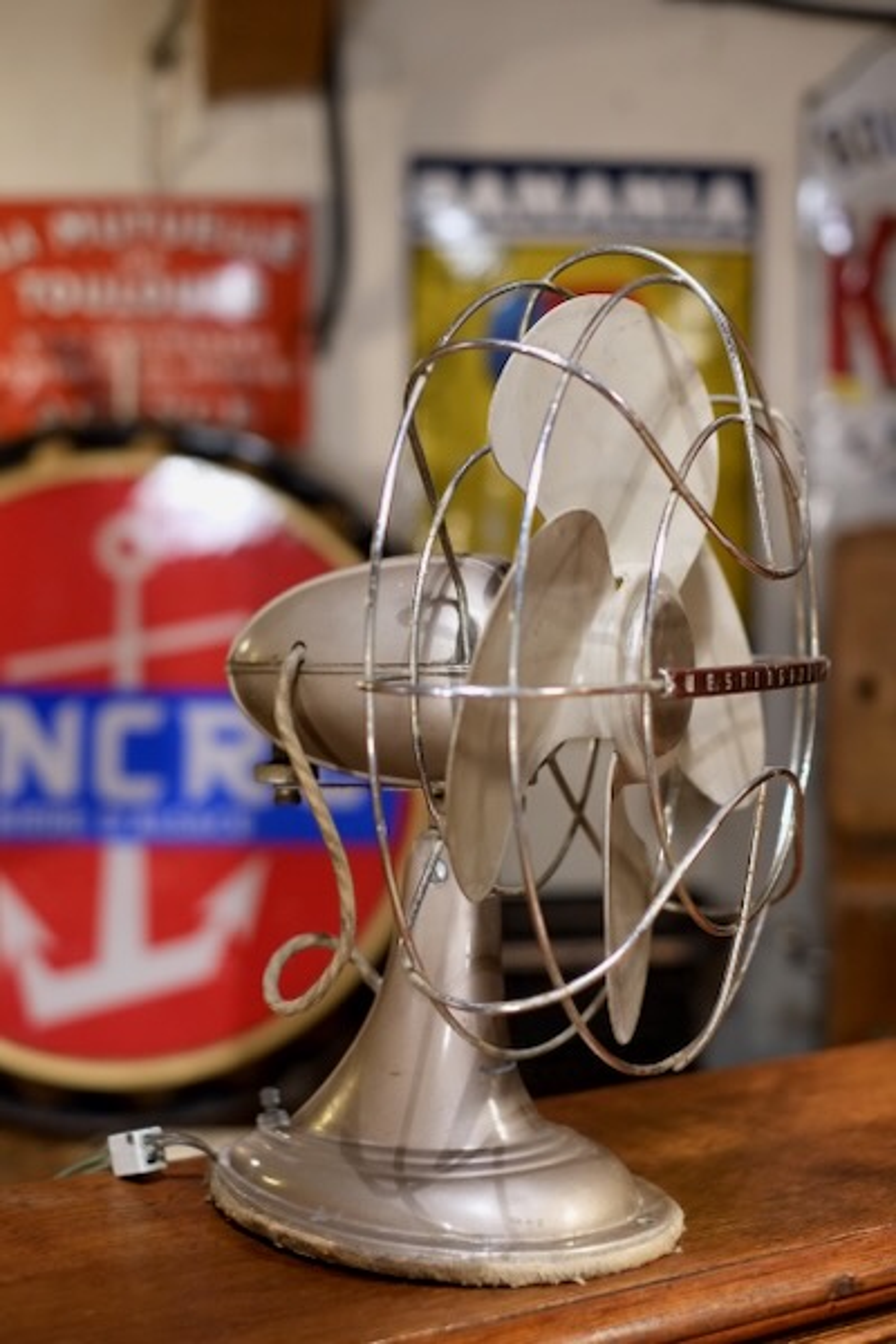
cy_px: 672
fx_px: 1979
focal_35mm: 53
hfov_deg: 25.5
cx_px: 448
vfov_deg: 37.5
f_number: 2.2
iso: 1600
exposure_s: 1/125
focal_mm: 35
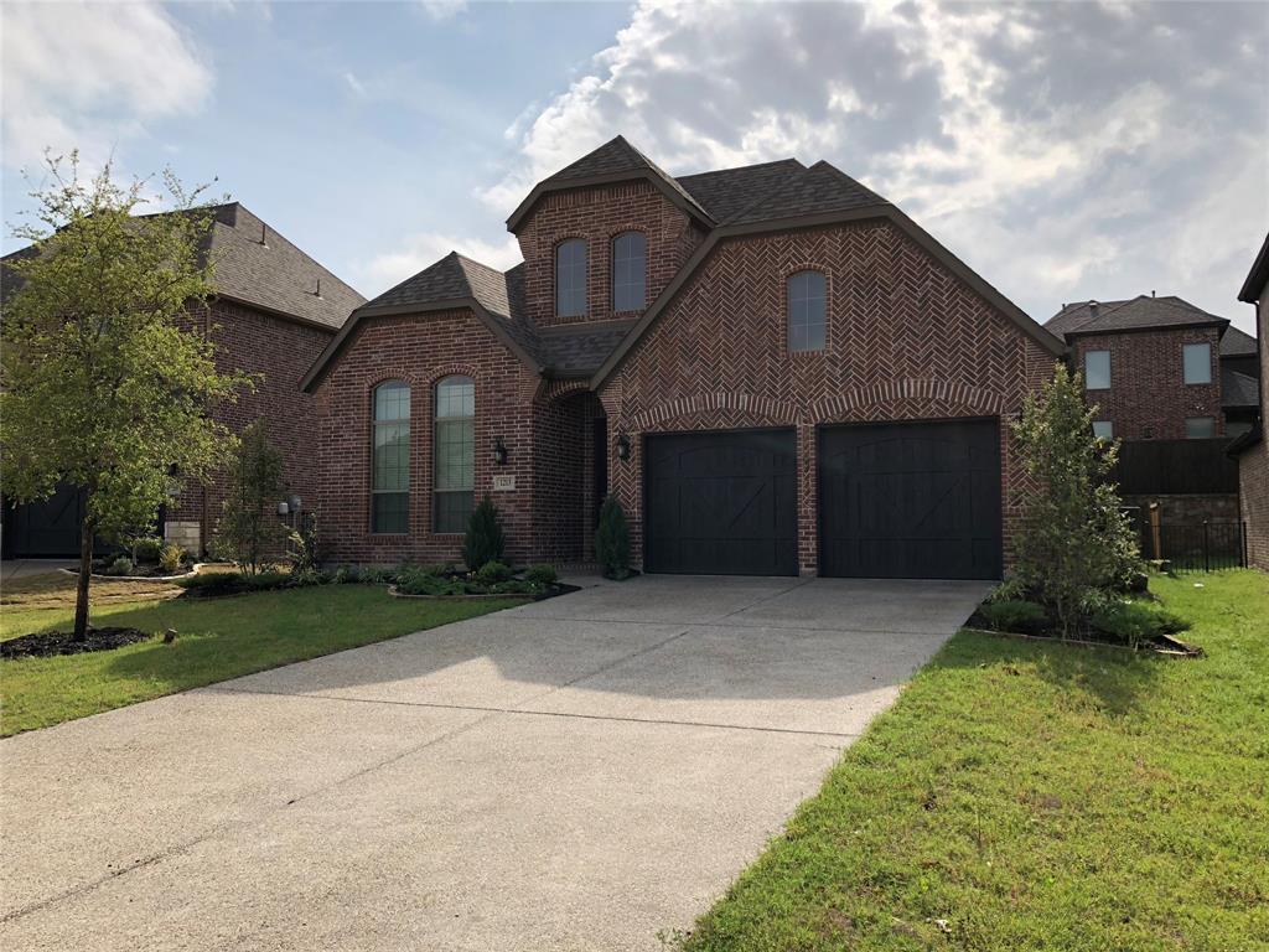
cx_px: 634
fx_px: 1026
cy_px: 476
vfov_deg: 49.7
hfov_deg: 63.4
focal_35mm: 28
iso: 20
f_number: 1.8
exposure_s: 1/2667
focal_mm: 3.99
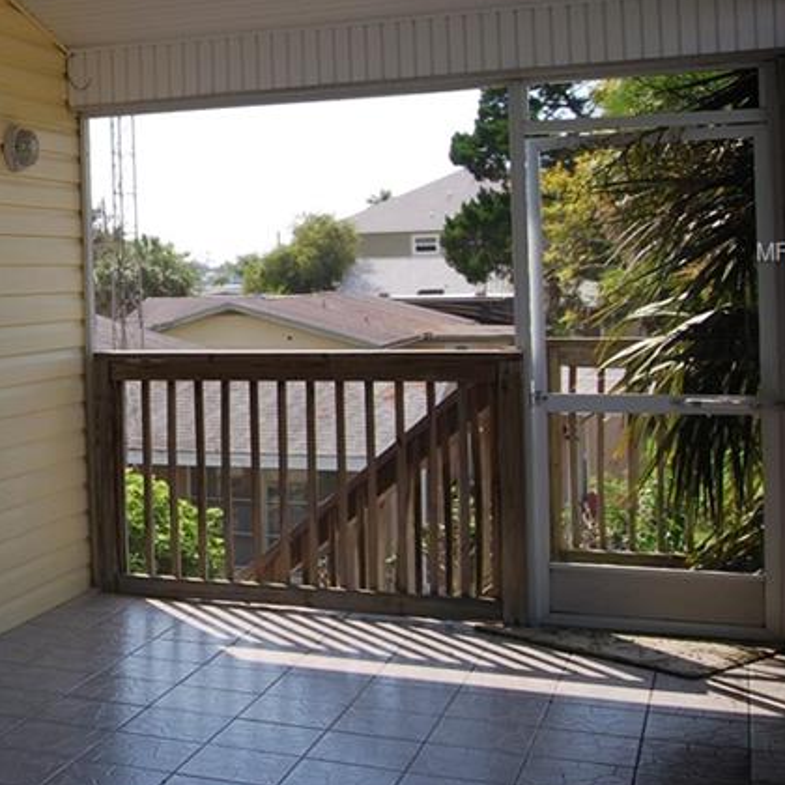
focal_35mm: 56
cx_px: -93
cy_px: 253
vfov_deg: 30.3
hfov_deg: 27.7
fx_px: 1437
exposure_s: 1/160
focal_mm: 18
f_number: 6.3
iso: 100
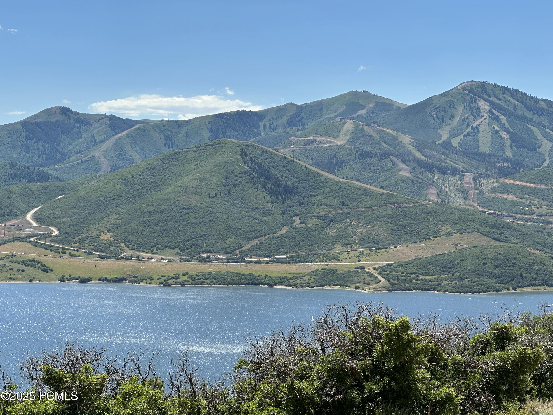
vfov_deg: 19.1
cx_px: 276
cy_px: 208
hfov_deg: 25.3
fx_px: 1230
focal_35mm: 77
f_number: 2.8
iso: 32
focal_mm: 9
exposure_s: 1/809
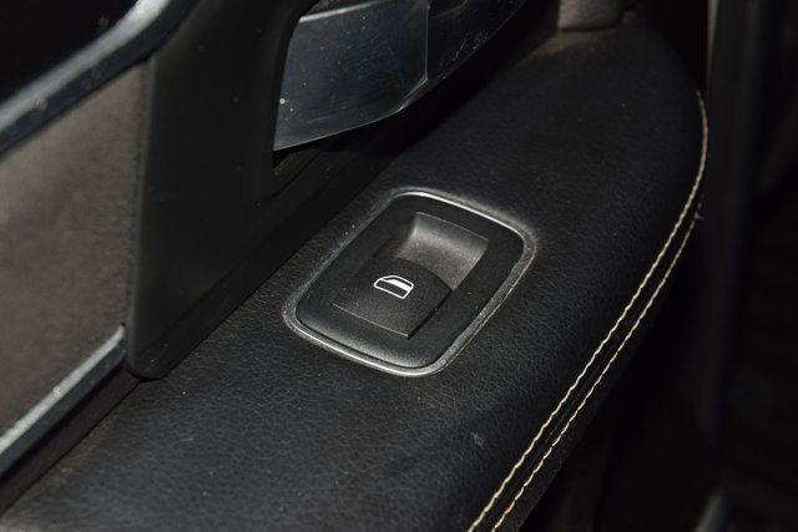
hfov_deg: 19.5
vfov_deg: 13.0
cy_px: 266
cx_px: 399
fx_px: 2328
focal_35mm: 105
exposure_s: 1/125
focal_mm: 70
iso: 100
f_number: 8
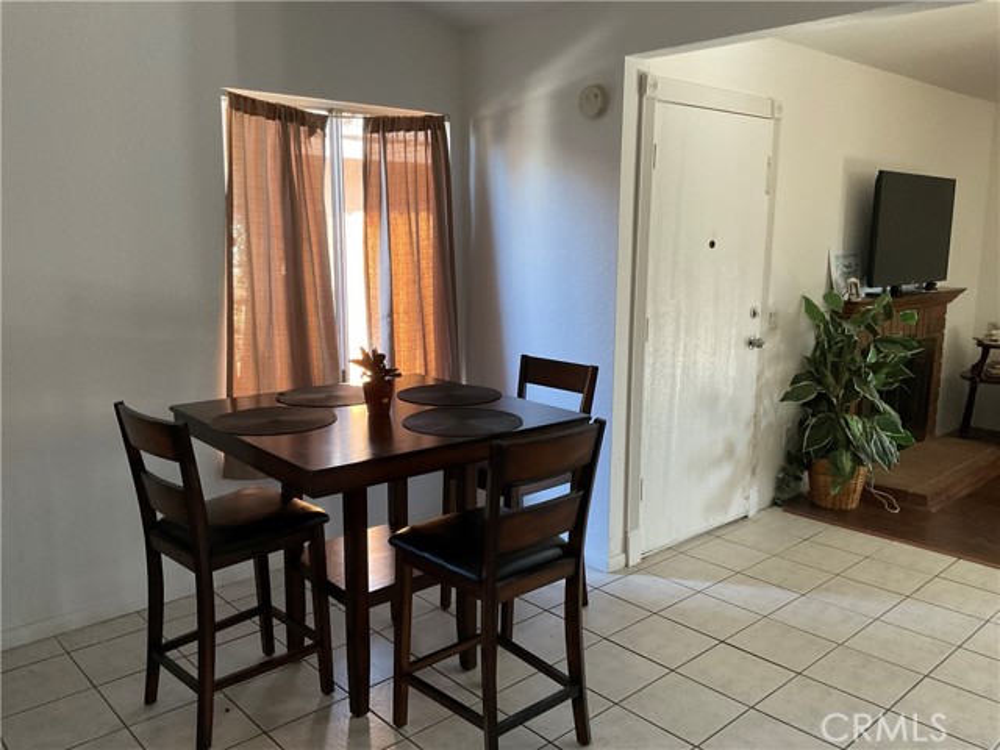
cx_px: 500
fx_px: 838
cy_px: 375
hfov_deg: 61.7
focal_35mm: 29
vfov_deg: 48.2
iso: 250
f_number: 1.8
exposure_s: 1/60
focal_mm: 3
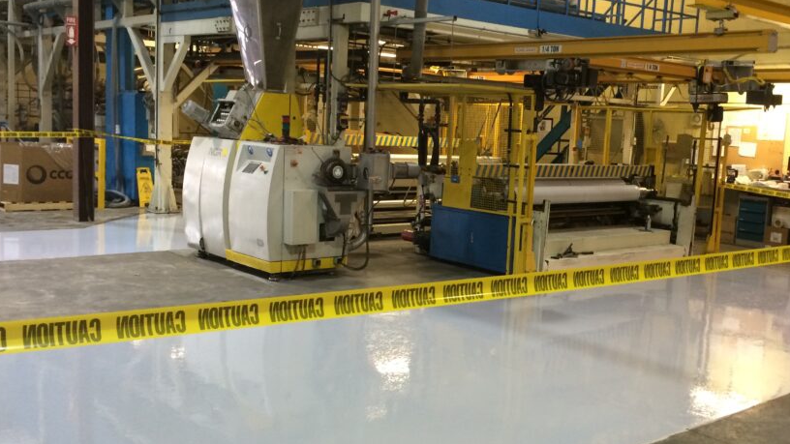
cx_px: 442
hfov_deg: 49.3
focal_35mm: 41
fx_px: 859
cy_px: 222
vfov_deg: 29.0
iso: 160
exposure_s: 1/30
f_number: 2.2
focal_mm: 4.12
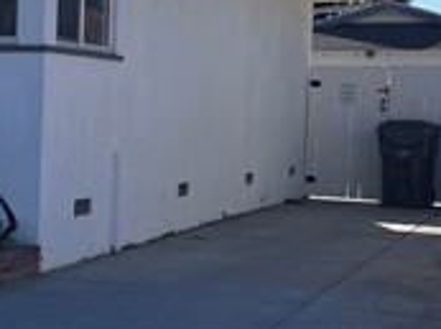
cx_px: -25
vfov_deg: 16.5
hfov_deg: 21.1
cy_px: 179
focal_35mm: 89
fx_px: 1131
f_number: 1.78
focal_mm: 6.76
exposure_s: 1/4310
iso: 80
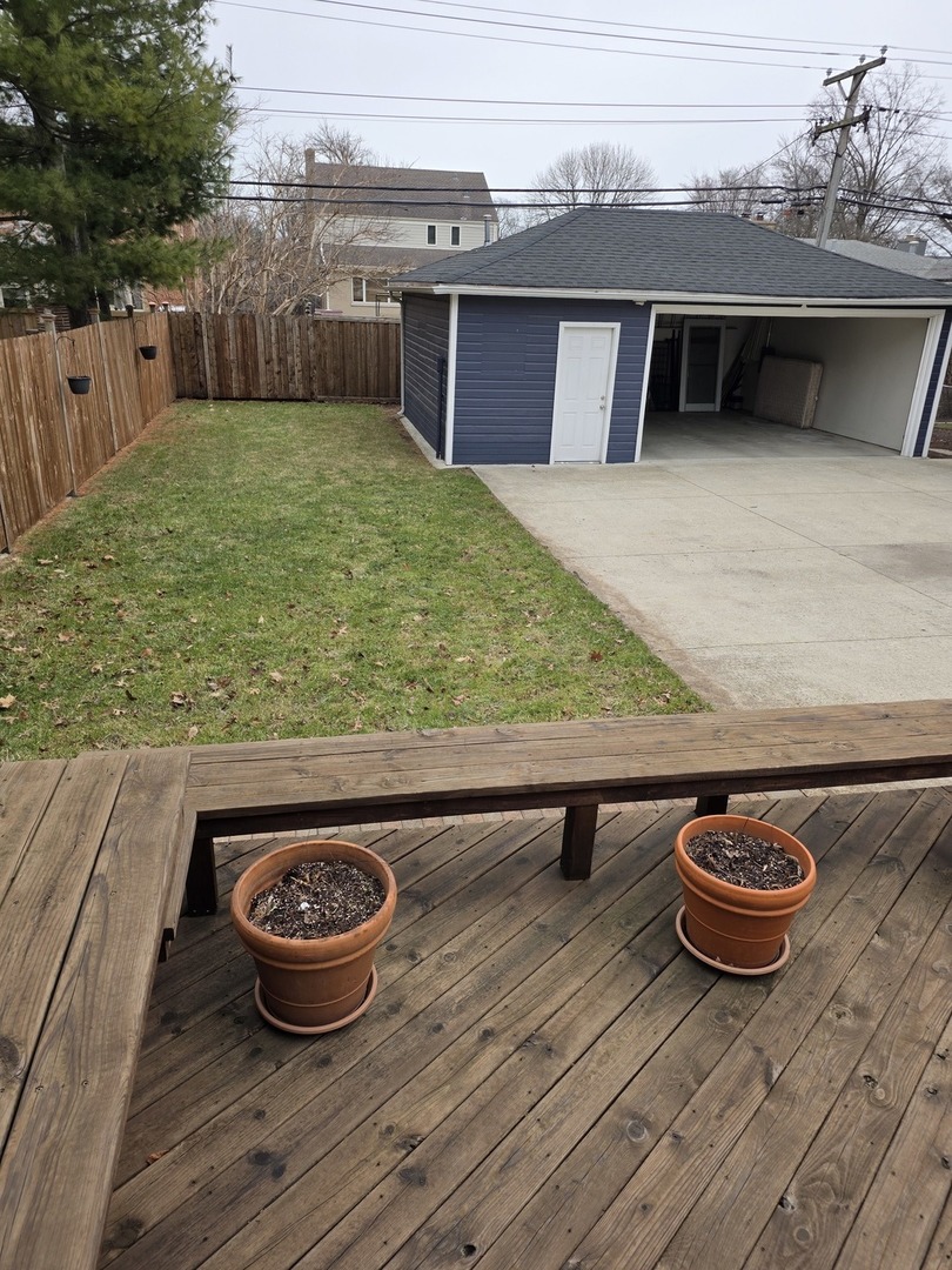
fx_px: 843
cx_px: 476
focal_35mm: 23
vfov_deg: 73.9
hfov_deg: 58.9
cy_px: 635
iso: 80
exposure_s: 1/2664
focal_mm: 6.25
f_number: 1.7
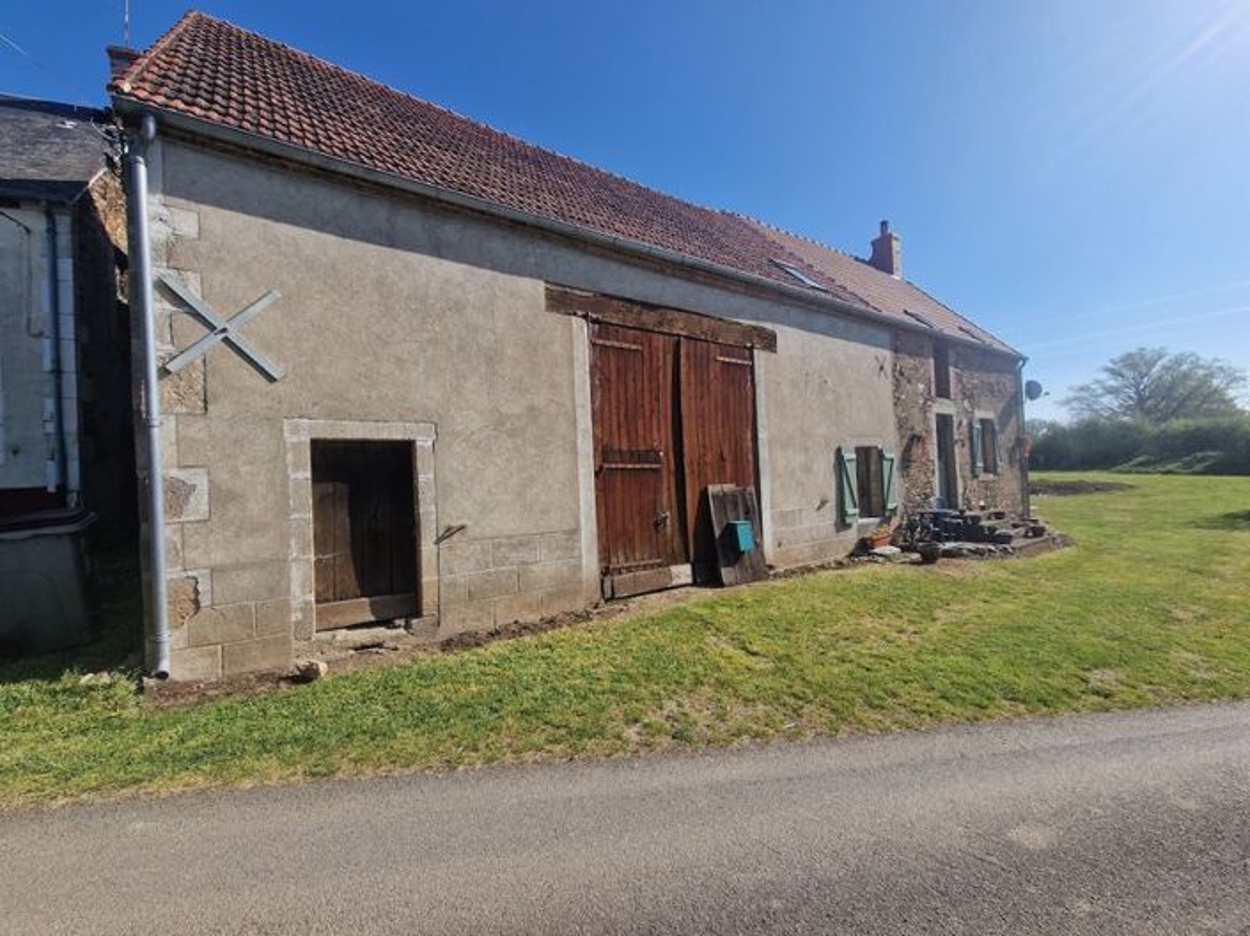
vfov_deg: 89.9
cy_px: 468
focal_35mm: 13
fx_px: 469
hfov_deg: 106.2
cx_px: 625
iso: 50
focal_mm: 2.2
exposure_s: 1/2208
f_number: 2.2
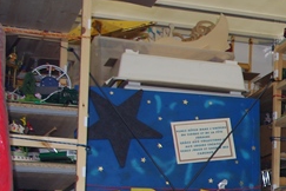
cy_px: 237
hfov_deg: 15.2
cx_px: 487
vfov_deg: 11.2
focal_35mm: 120
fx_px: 953
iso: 200
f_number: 5
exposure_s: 1/180
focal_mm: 23.13
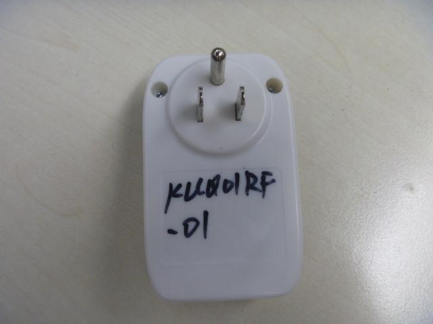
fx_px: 438
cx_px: 216
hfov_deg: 52.6
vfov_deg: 40.7
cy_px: 162
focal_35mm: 35
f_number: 3.5
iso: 200
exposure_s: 1/30
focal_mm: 6.3
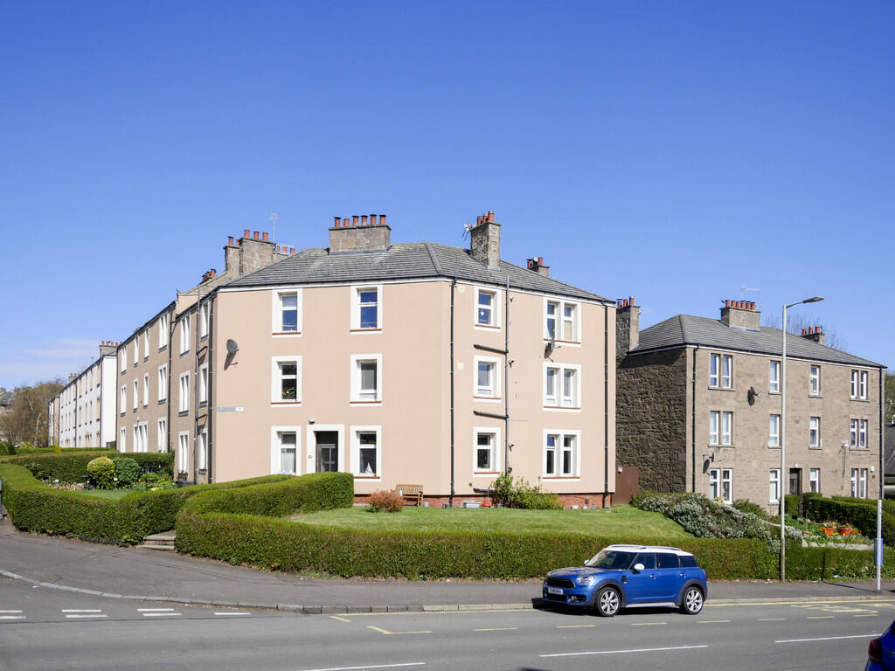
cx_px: 448
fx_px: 621
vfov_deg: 56.8
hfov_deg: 71.6
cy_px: 336
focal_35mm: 24
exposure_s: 1/1600
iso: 200
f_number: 4
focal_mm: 12
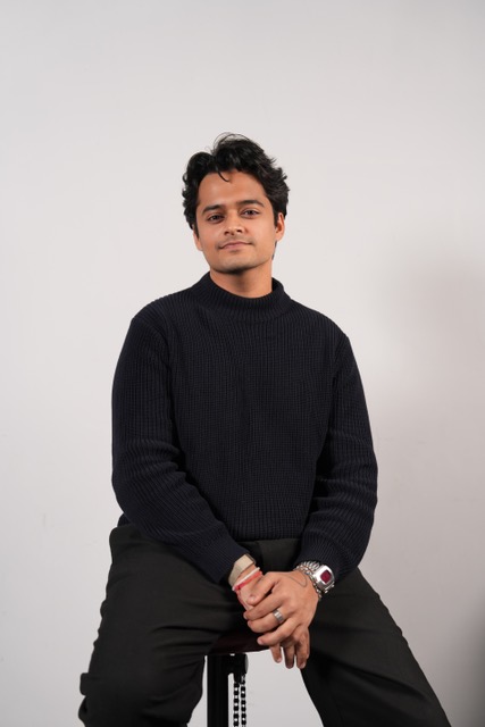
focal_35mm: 55
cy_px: 364
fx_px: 1111
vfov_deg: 36.2
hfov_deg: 24.6
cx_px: 242
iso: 1000
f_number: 3.2
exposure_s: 1/160
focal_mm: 55
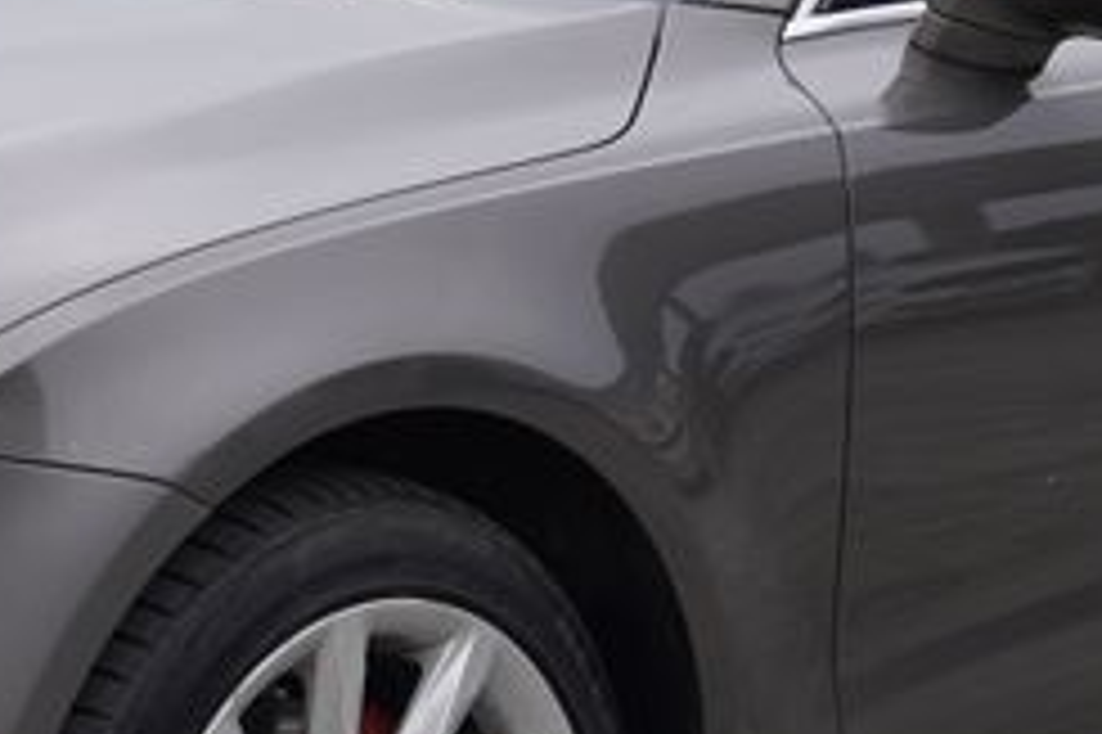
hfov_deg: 10.9
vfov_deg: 7.3
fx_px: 5751
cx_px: 364
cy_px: 538
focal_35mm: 188
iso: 100
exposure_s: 1/160
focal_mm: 45
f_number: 5
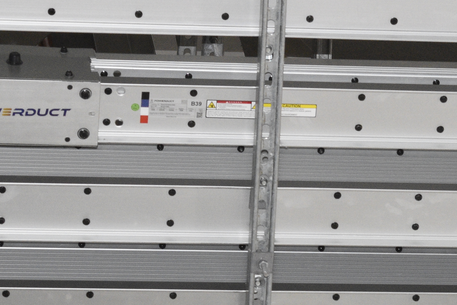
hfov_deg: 7.7
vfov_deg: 5.2
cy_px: 345
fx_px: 3346
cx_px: 554
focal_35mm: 264
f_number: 5.6
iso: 1800
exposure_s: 1/60
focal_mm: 55
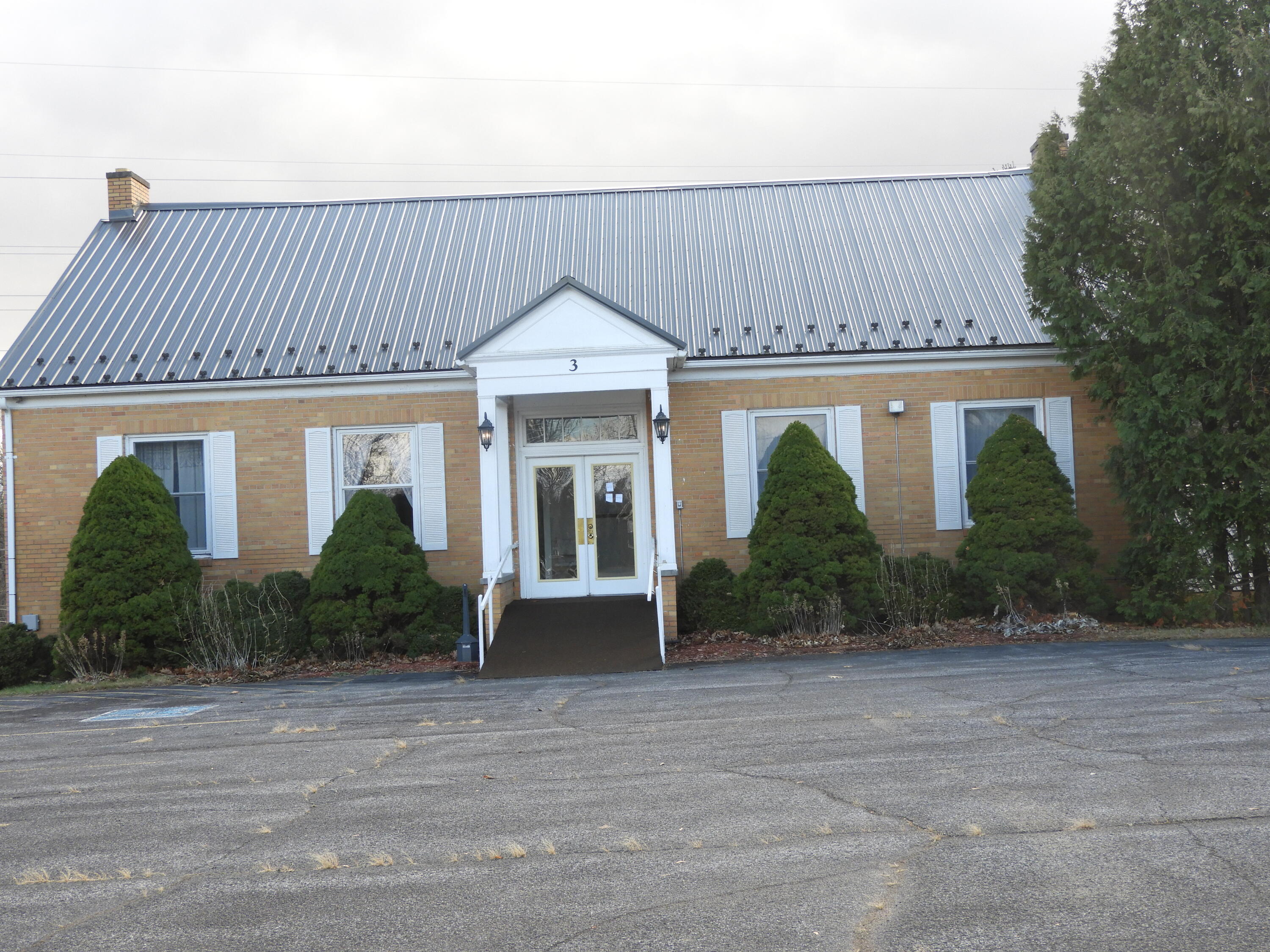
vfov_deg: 32.2
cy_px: 476
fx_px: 1651
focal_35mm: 45
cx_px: 635
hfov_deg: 42.1
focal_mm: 8.1
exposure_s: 1/200
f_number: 4
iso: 140
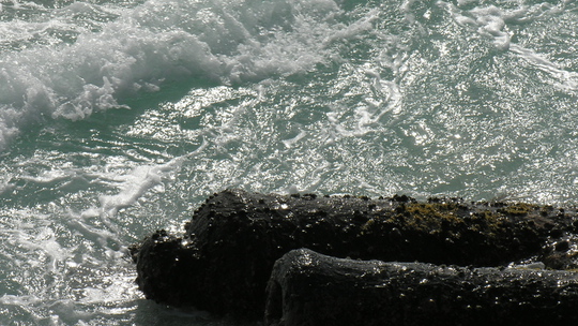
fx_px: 3786
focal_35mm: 247
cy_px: 224
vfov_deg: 4.9
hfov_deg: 8.7
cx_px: 306
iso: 50
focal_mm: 44.5
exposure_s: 1/386
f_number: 8
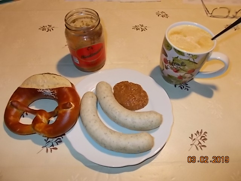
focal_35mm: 26
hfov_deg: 67.3
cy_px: 90
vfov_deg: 53.1
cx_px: 120
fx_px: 181
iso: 200
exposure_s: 1/25
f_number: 3.2
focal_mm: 4.6
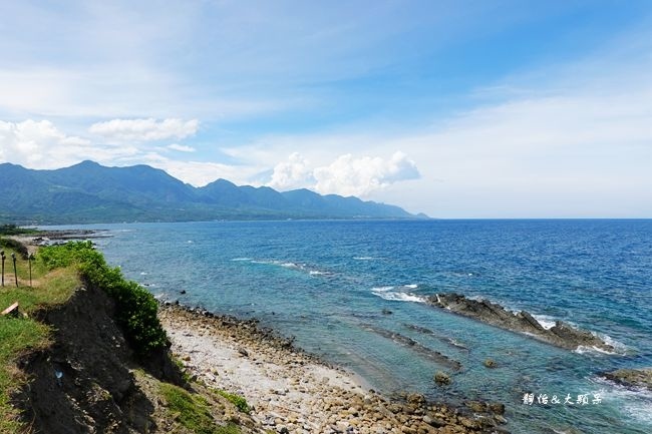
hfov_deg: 73.8
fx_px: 435
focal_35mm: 24
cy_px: 217
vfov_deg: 53.1
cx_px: 326
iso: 125
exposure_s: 1/1000
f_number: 4
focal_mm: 9
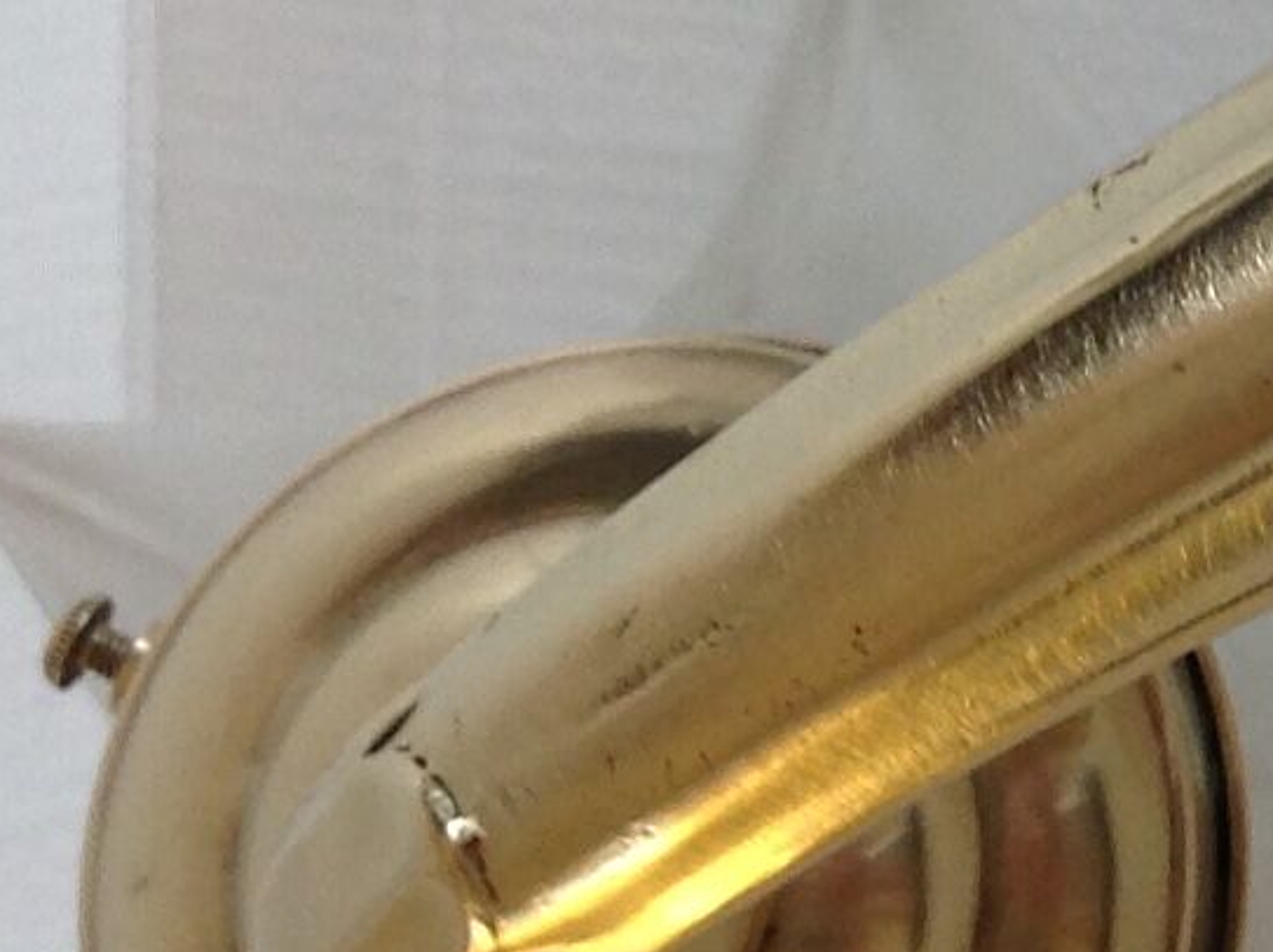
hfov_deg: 11.3
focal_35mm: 167
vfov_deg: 8.8
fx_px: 6135
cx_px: 2042
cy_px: -56
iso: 50
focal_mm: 4.28
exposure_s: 1/20
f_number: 2.4
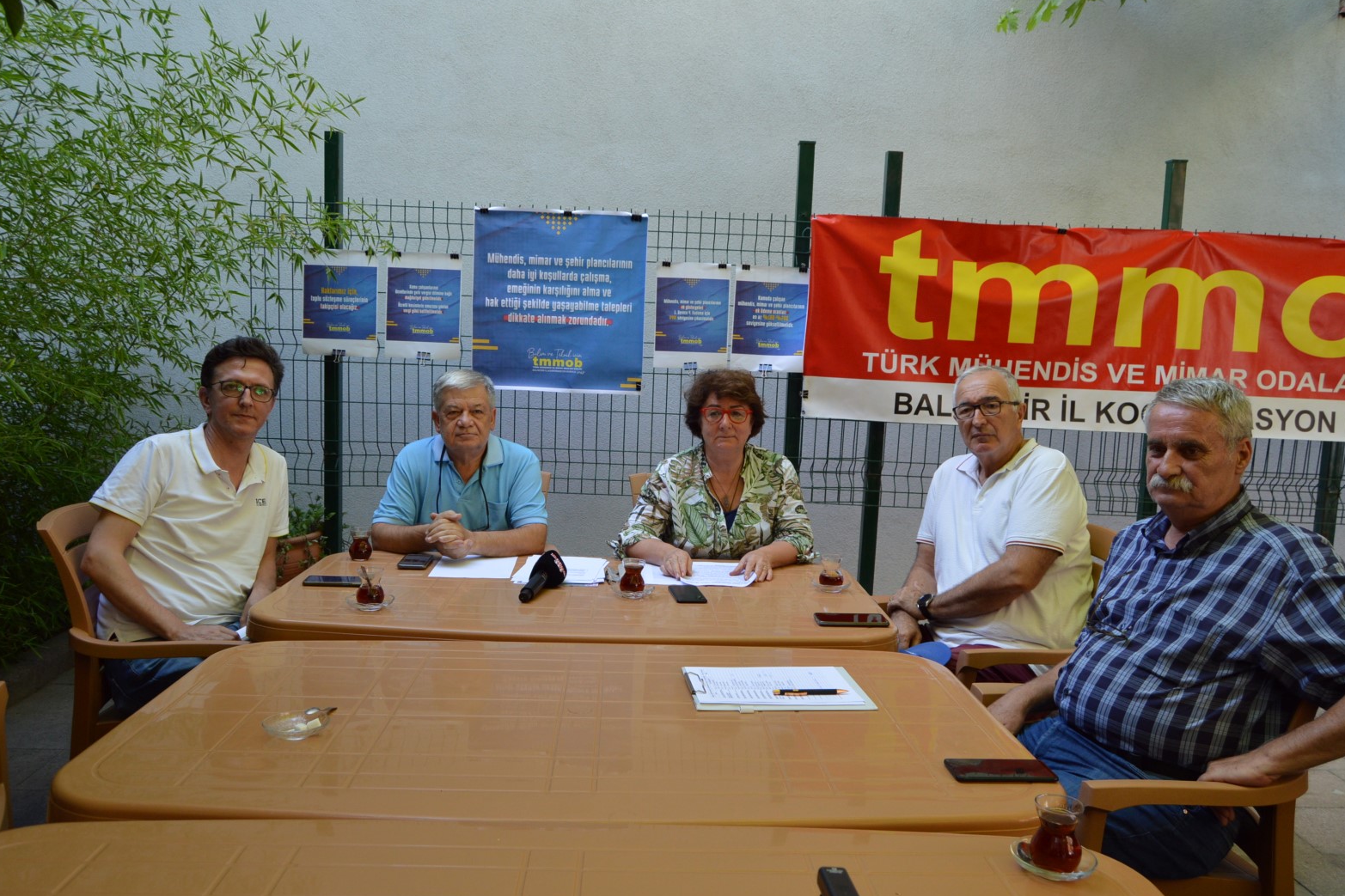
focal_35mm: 28
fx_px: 1046
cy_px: 442
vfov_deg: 46.4
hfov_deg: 65.5
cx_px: 673
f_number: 5
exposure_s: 1/100
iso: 400
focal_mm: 18
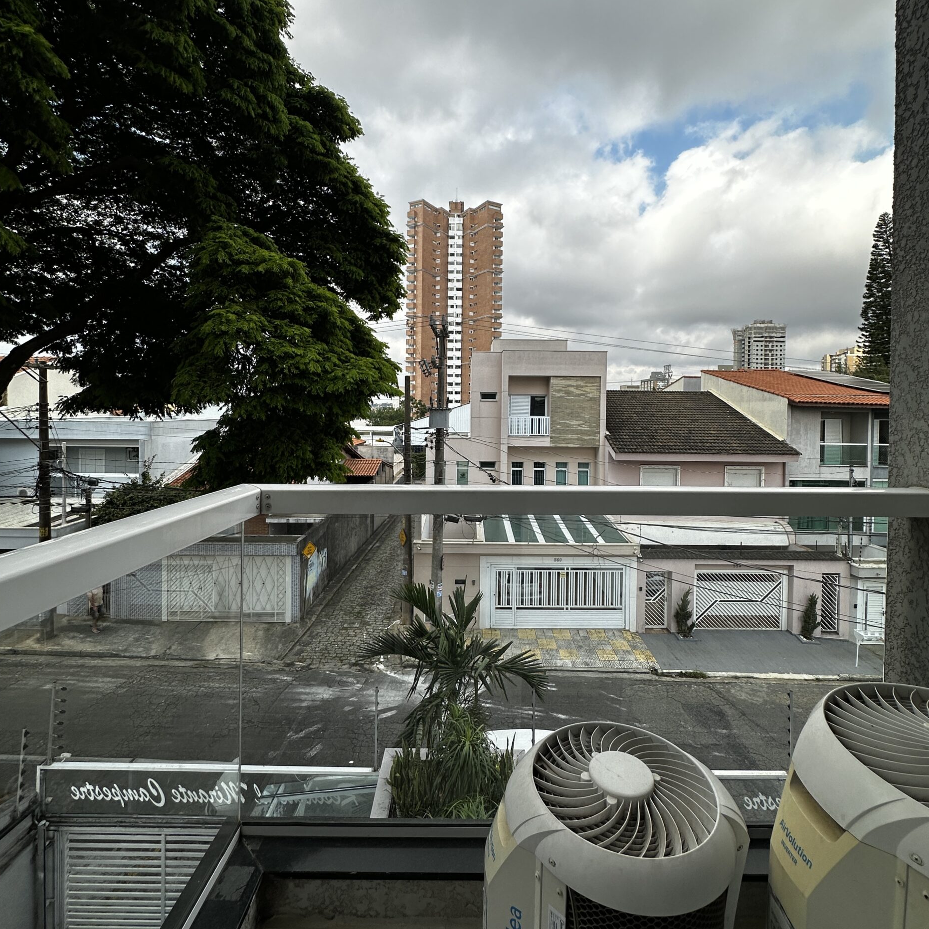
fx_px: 516
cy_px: 412
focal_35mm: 17
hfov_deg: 84.0
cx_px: 472
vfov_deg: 83.6
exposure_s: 1/1335
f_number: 2.2
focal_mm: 2.22
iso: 50
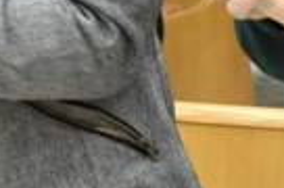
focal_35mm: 438
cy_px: -250
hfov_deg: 4.7
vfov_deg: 3.1
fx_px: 3447
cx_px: 551
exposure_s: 1/160
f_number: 6.3
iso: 6400
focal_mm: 58
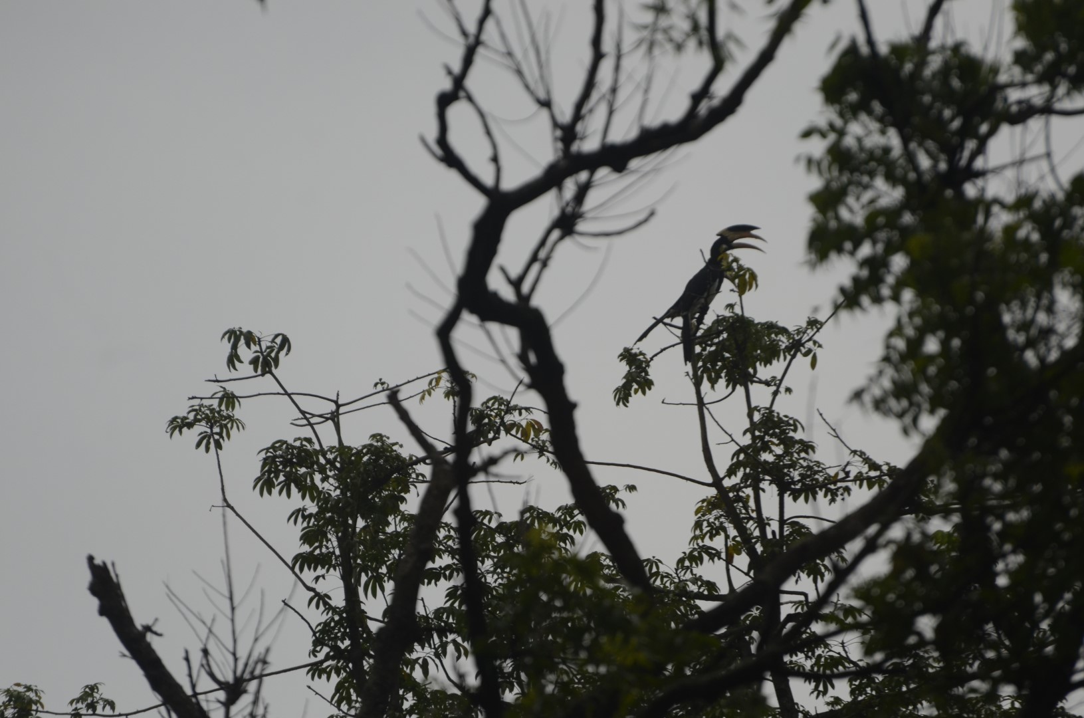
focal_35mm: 450
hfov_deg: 4.6
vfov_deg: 3.0
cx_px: 542
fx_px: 13521
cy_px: 359
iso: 500
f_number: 5.6
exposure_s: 1/6400
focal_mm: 300
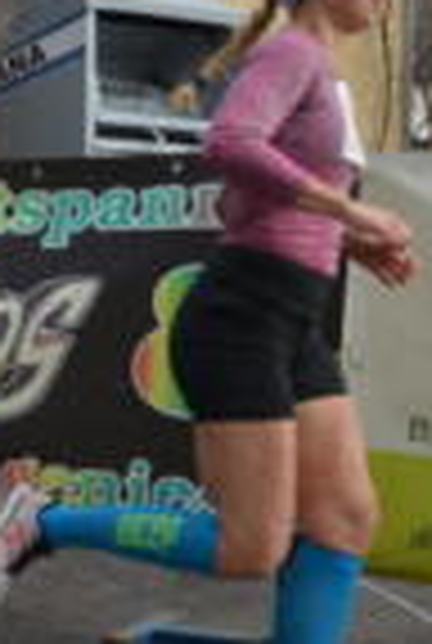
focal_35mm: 94
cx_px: -594
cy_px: 286
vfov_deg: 21.6
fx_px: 1684
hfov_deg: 11.9
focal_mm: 18
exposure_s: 1/1500
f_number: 4.8
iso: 400
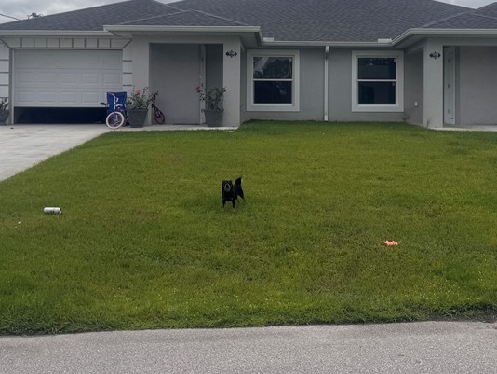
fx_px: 661
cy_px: 93
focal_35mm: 46
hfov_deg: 40.9
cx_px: 313
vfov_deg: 31.0
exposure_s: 1/6410
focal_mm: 6.76
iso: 80
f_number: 1.78
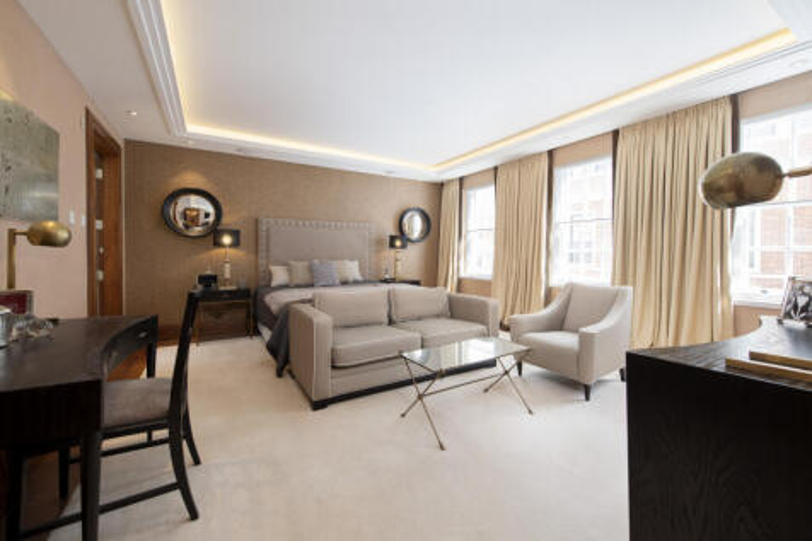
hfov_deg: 104.3
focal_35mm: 14
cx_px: 406
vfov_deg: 81.2
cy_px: 270
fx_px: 316
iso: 320
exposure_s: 1/15
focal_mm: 14
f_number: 8
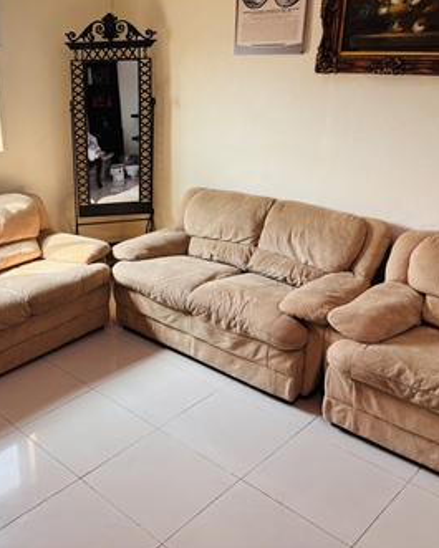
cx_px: 109
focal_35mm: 35
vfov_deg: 51.5
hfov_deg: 41.0
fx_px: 568
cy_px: 269
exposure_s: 1/120
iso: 100
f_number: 1.6
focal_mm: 5.96
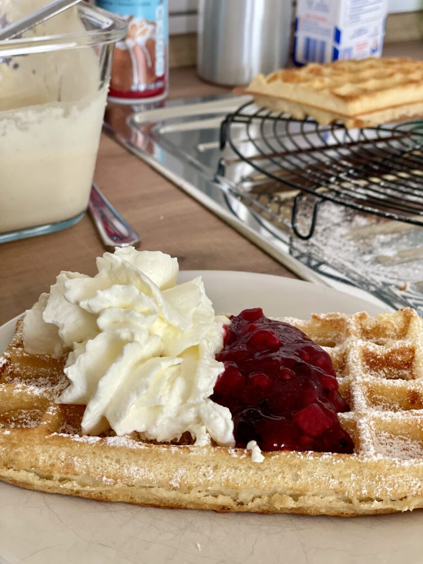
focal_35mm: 52
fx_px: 847
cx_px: 212
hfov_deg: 28.0
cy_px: 282
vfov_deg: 36.8
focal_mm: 6
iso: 160
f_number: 2
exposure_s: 1/122
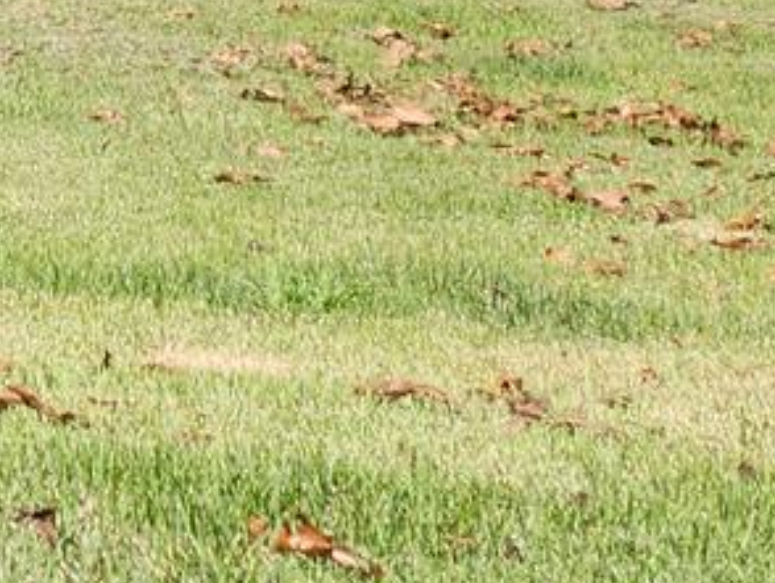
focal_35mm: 160
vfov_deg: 8.6
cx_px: -1186
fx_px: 3585
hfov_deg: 10.4
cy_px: -731
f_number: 1.8
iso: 25
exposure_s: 1/823
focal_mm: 5.54
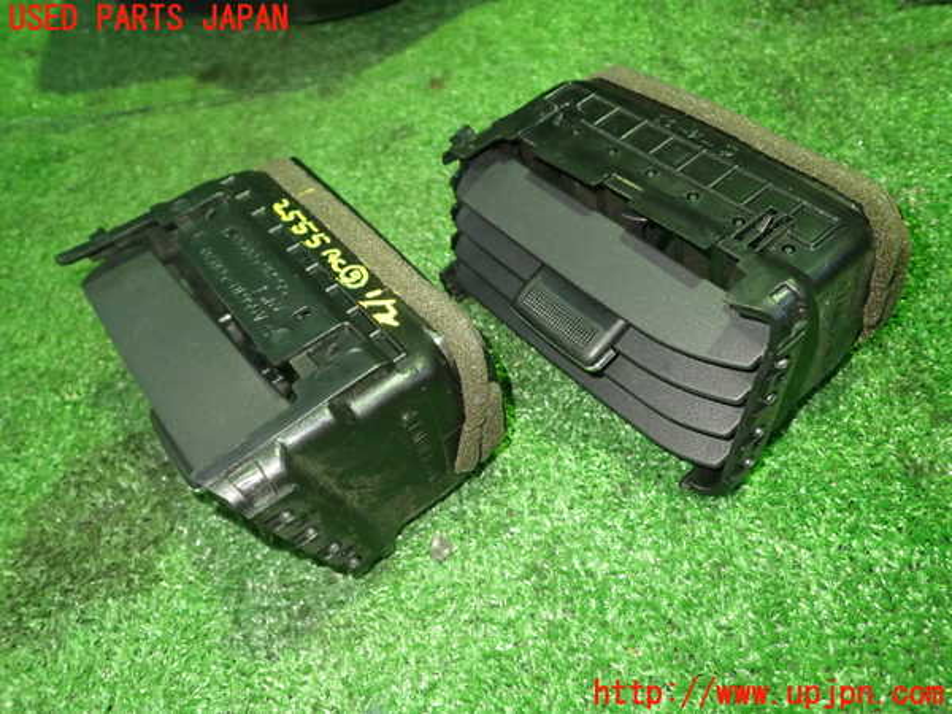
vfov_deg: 46.8
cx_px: 476
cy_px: 357
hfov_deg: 60.0
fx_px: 825
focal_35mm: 30
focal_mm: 5.4
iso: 800
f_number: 2.3
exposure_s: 1/30
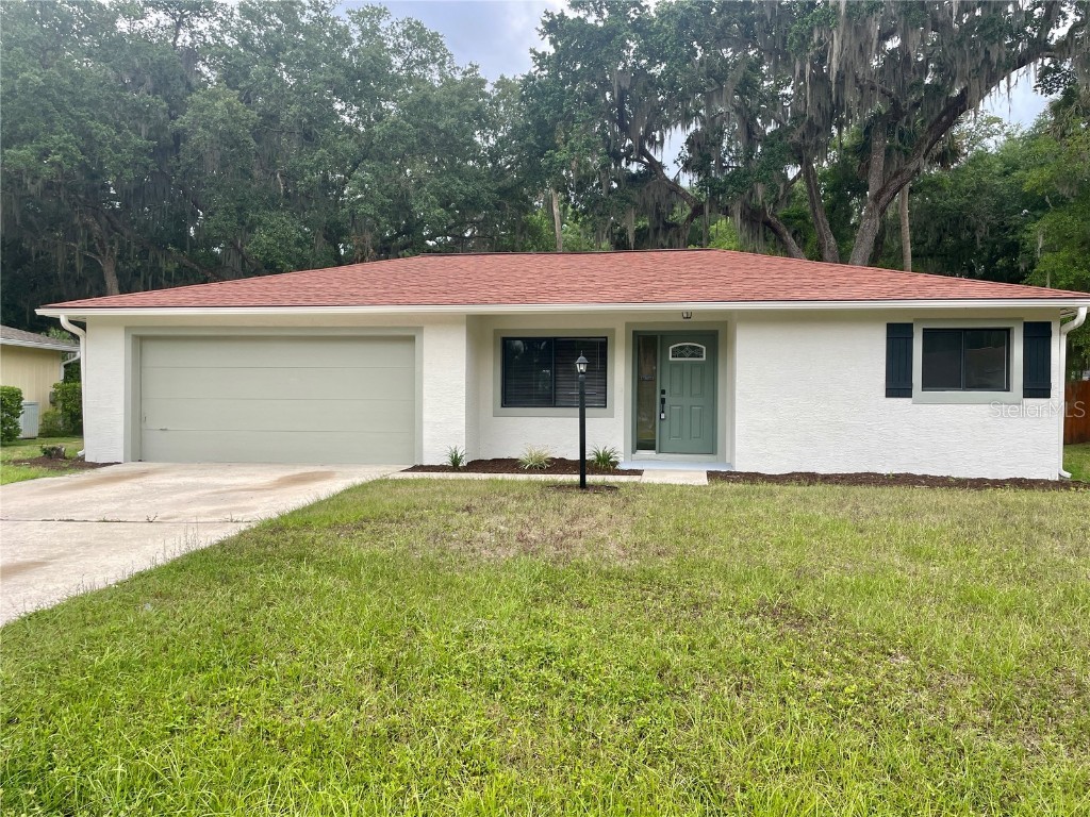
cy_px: 408
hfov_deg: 67.3
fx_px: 819
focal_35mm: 26
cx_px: 545
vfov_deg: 53.1
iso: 32
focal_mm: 4.2
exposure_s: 1/739
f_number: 1.6
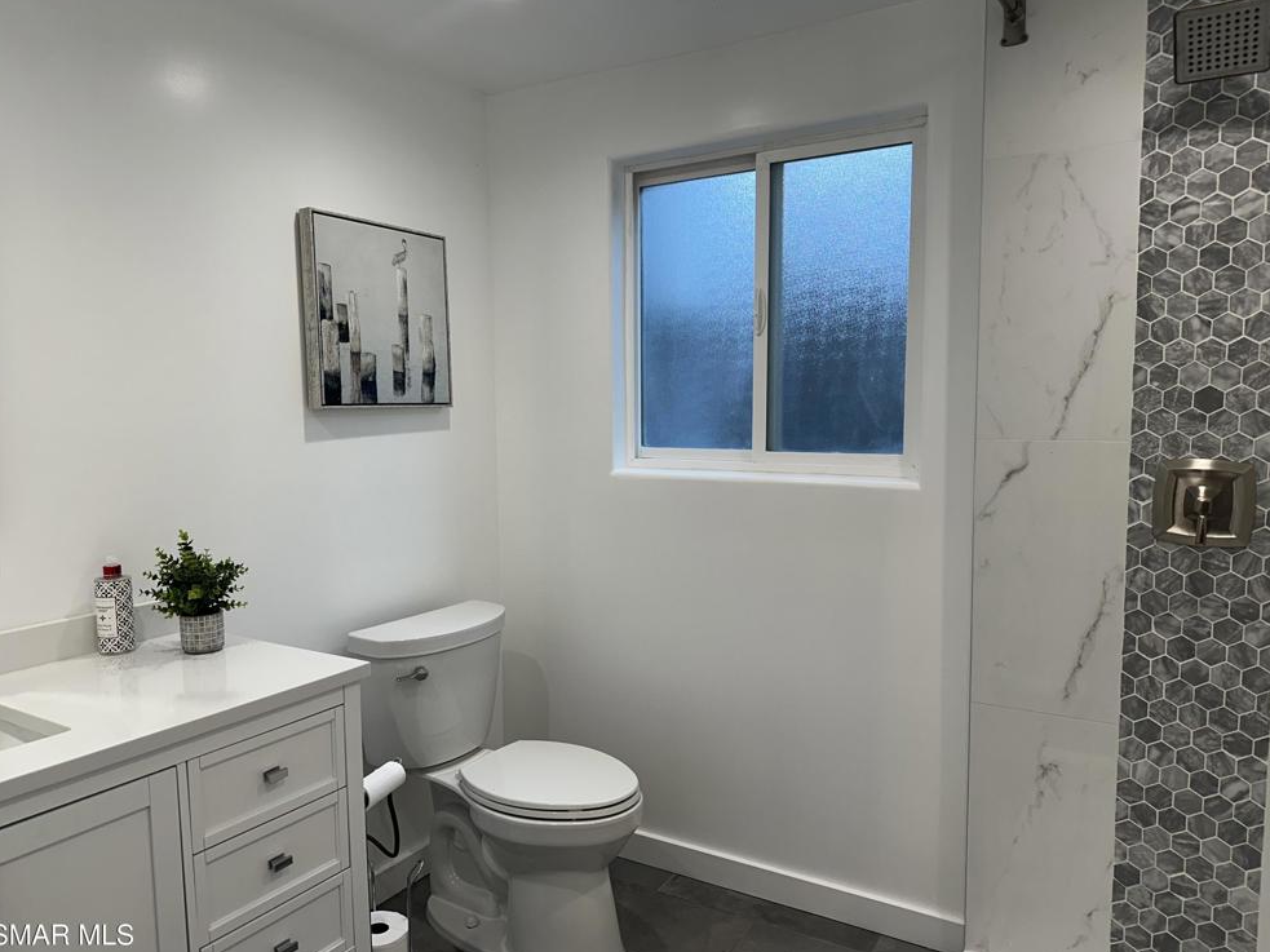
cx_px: 629
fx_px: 917
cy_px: 484
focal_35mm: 25
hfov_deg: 69.4
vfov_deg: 54.9
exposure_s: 1/120
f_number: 1.78
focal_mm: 6.86
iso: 64
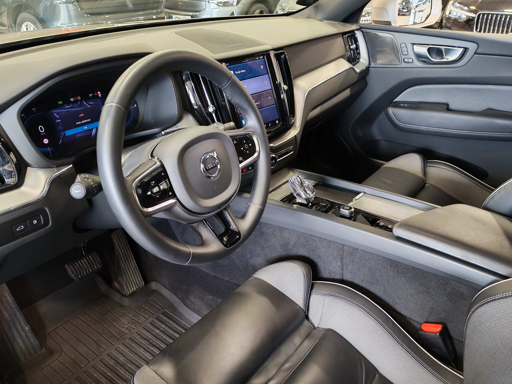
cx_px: 256
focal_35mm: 30
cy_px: 192
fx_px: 444
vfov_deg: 46.8
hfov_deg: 60.0
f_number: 1.9
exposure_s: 1/50
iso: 1262
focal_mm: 6.12
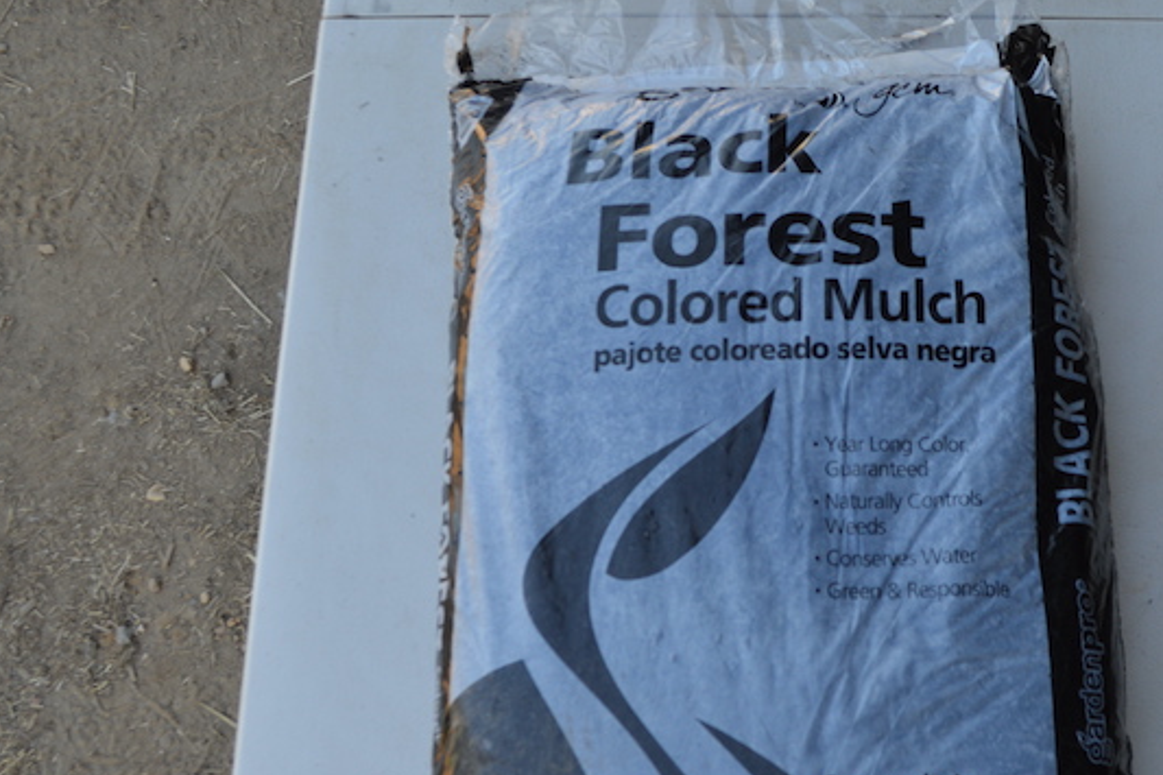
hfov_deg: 43.0
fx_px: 1453
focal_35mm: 45
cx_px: 772
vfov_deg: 29.5
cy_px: 546
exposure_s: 1/125
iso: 180
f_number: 5.6
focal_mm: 20
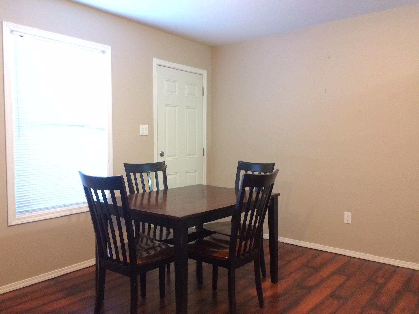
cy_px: 157
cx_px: 210
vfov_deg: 48.2
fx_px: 351
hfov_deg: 61.7
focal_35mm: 29
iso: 250
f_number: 2.2
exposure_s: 1/20
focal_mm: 4.15
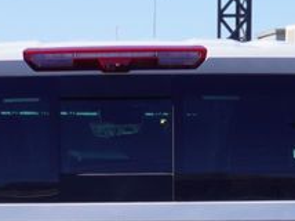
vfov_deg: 5.5
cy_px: 452
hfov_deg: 7.5
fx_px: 2239
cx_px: 50
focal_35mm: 263
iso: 100
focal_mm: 38
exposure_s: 1/125
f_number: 11
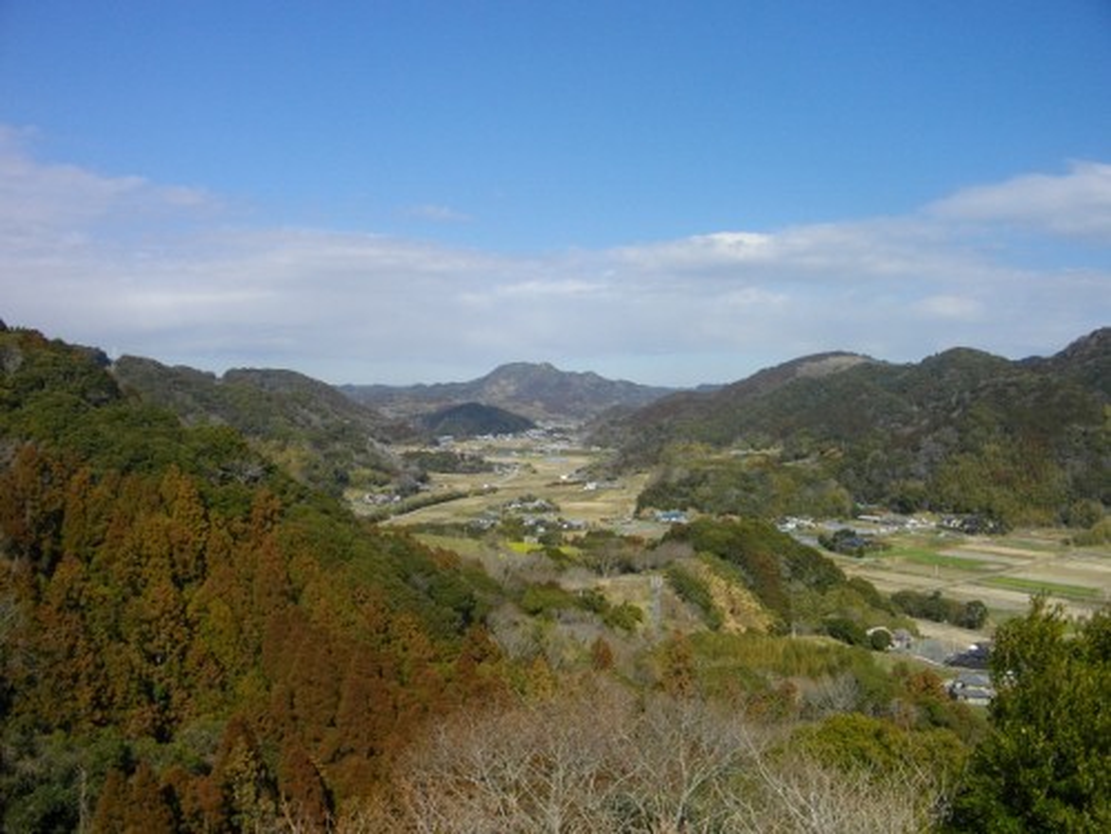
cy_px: 417
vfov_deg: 44.2
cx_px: 556
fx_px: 1027
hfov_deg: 56.8
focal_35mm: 32
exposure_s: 1/500
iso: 100
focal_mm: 5.7
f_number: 5.5
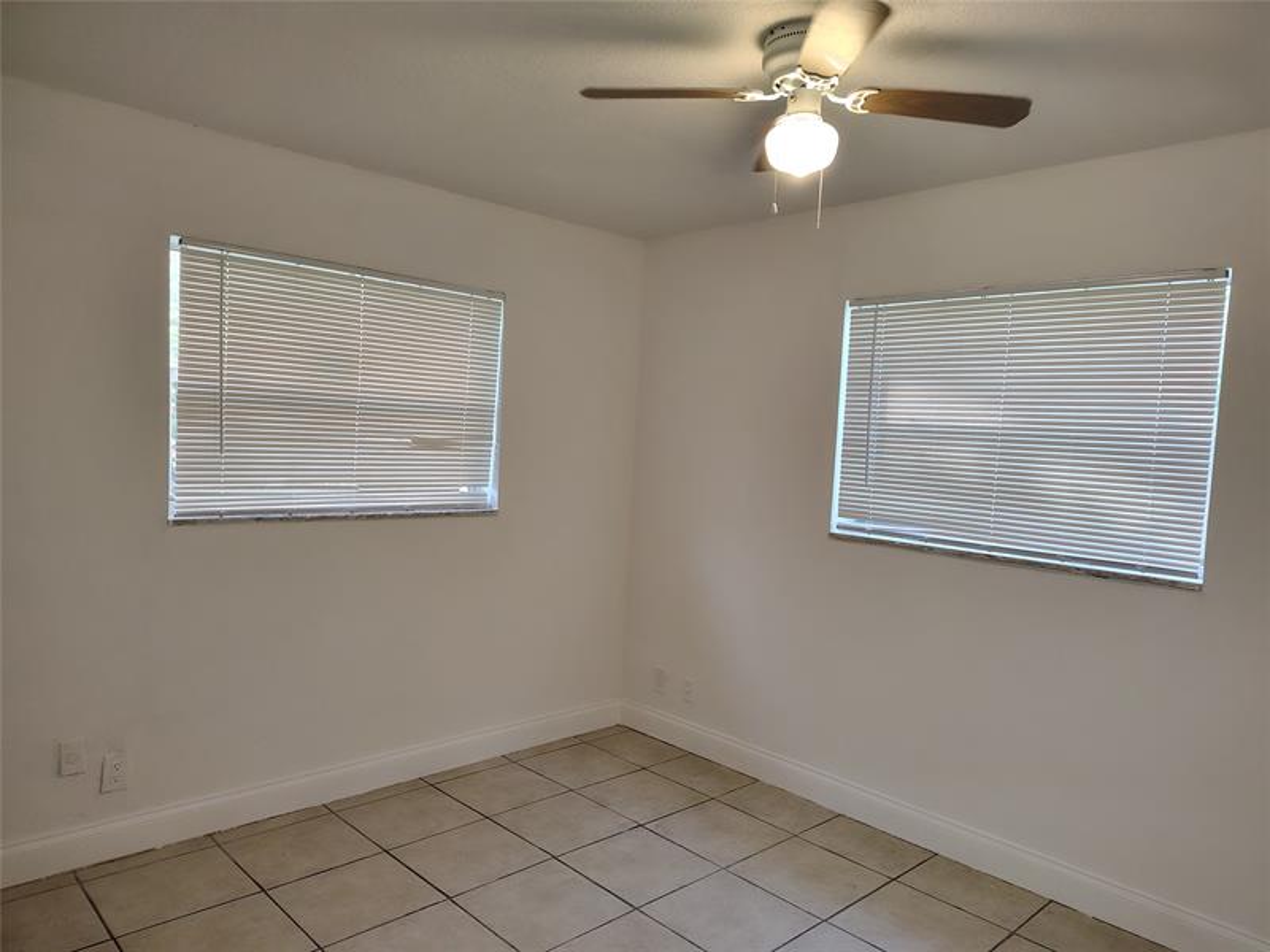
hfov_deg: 71.6
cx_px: 635
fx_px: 881
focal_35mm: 24
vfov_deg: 56.8
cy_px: 476
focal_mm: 5.56
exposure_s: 1/120
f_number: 1.8
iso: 680
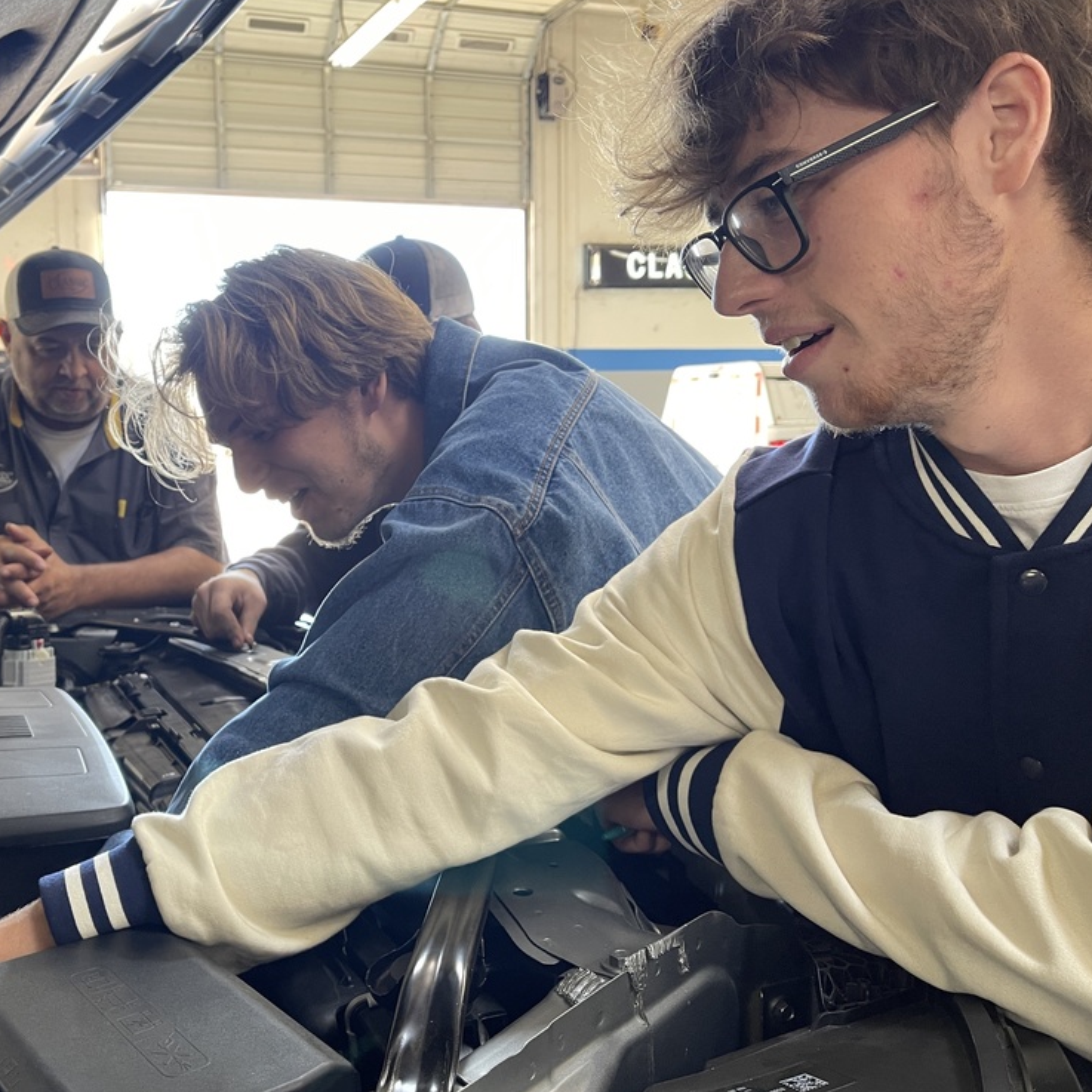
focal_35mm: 30
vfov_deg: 54.0
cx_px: 359
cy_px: 545
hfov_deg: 52.9
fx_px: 1071
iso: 125
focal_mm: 5.1
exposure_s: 1/60
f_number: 1.6
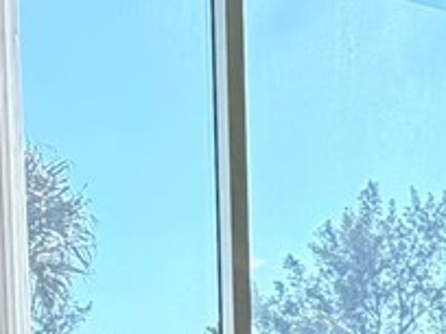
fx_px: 1417
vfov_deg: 12.4
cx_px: 920
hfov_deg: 14.5
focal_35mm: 110
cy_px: 592
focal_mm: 2.22
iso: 50
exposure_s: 1/121
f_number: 2.2
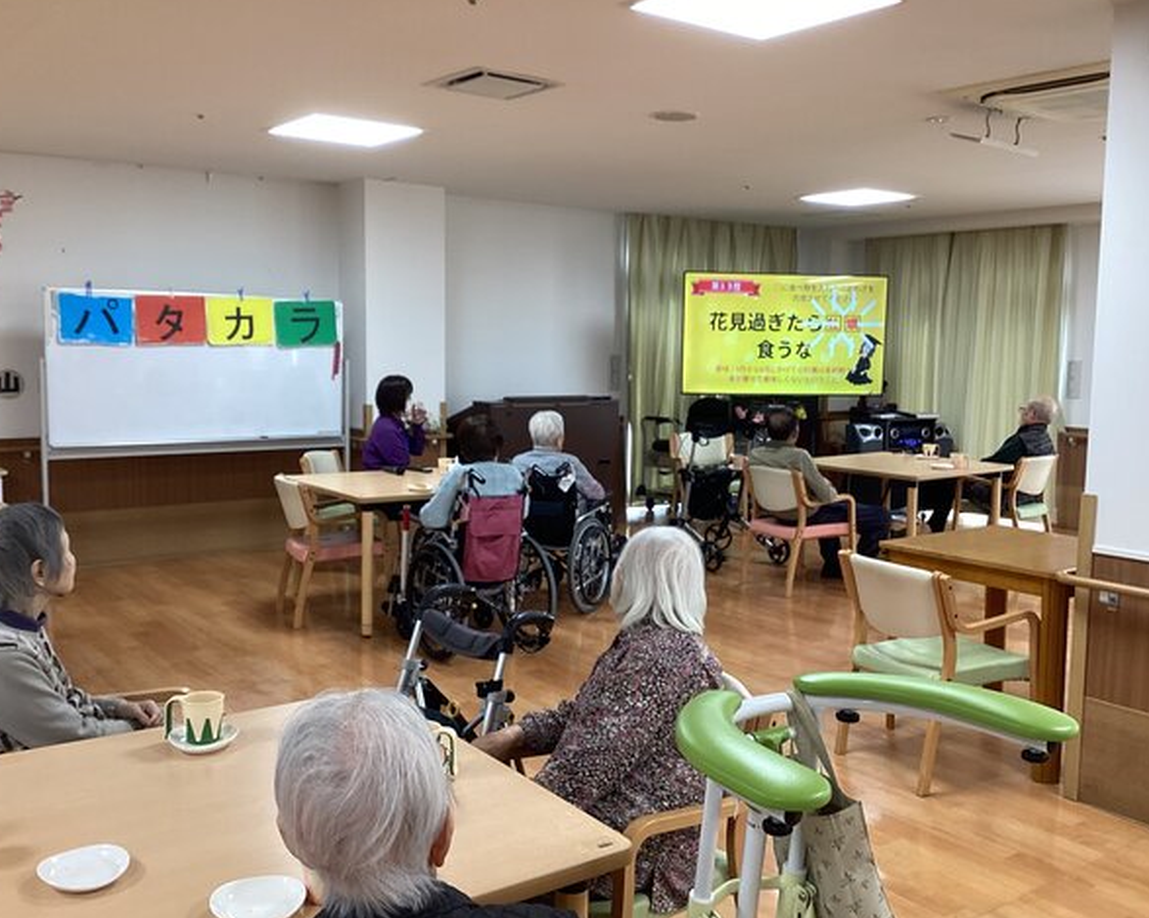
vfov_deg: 44.5
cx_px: 566
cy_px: 456
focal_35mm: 33
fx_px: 1122
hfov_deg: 54.2
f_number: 2.4
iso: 80
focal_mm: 3.3
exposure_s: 1/60
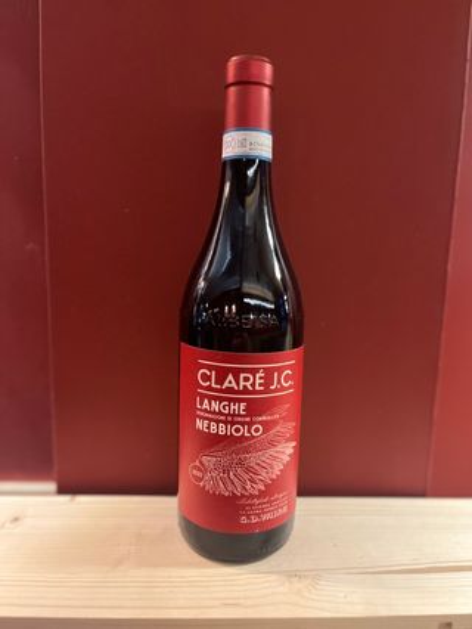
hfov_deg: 53.1
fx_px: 472
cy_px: 314
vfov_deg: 67.3
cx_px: 236
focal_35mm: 26
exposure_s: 1/33
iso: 640
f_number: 1.6
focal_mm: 5.1
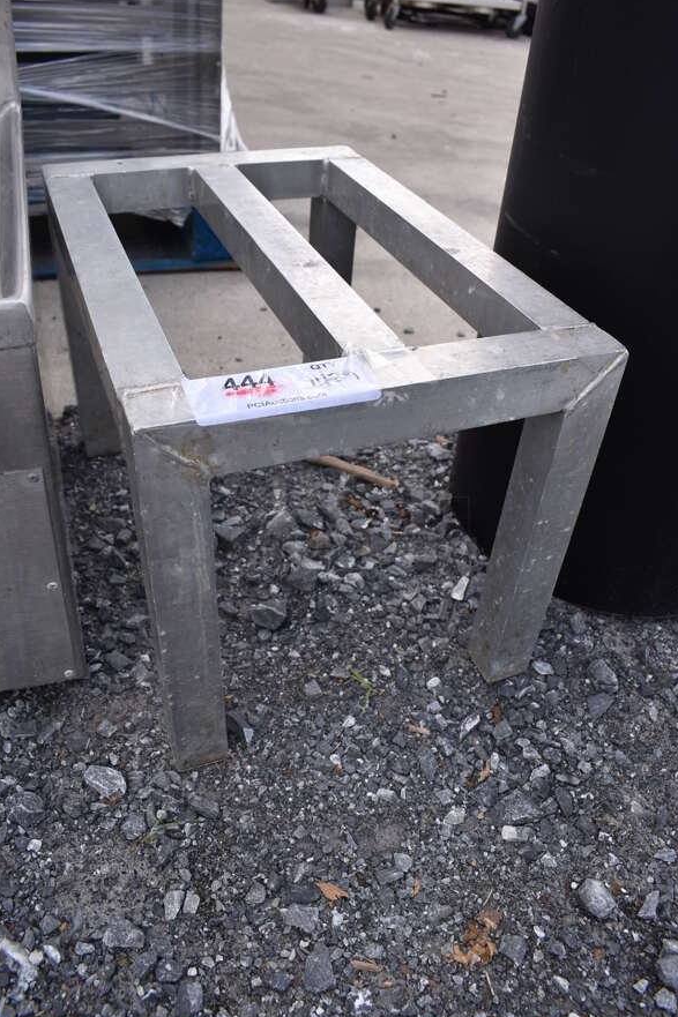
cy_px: 502
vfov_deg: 65.5
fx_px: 791
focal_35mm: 28
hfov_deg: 46.4
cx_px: 349
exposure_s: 1/200
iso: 200
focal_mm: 18
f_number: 6.3
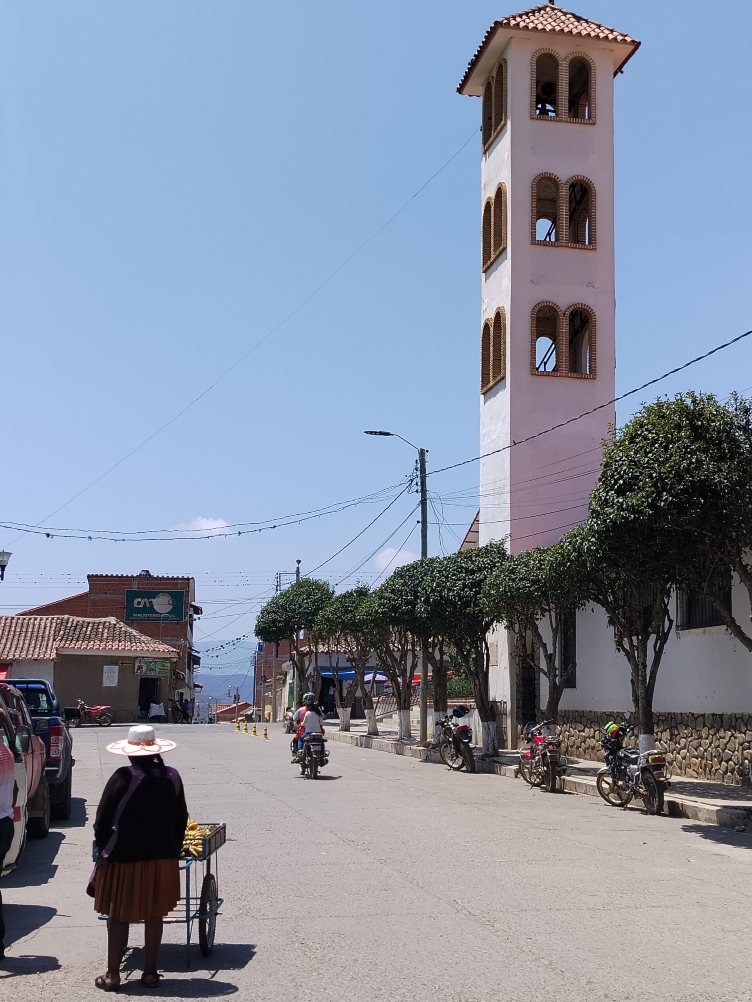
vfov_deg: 39.7
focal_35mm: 48
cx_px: 376
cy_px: 501
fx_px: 1390
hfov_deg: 30.3
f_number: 1.75
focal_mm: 5.25
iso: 100
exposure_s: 1/912
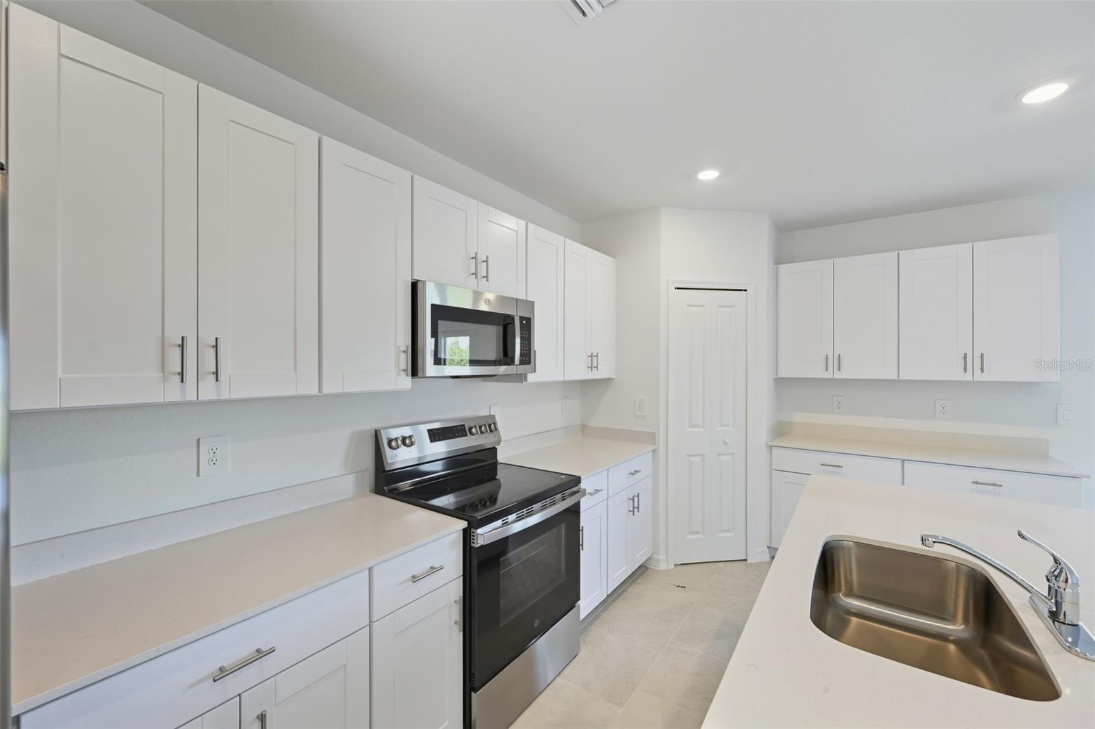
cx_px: 548
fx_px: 426
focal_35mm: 14
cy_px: 364
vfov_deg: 81.1
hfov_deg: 104.3
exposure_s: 1/25
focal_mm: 14
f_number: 7.1
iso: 1000
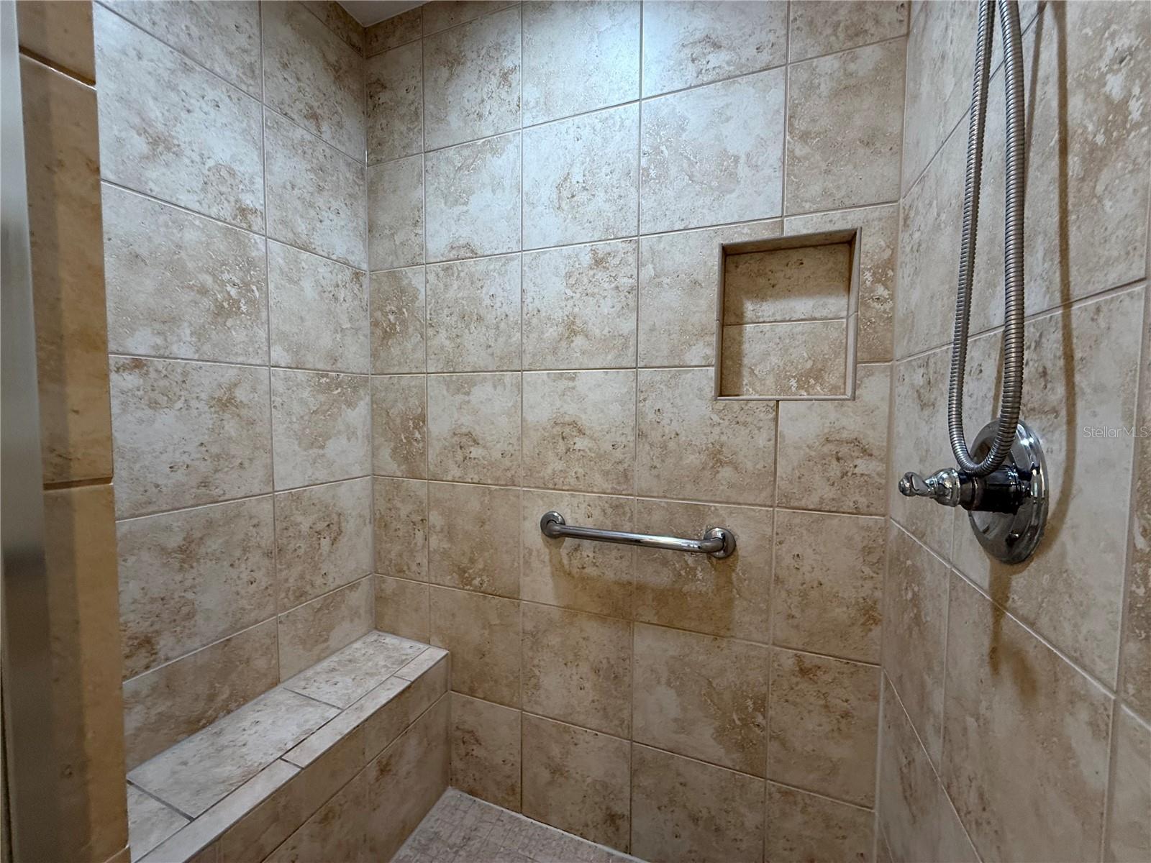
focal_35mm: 14
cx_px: 576
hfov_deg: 102.1
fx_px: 466
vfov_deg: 85.7
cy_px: 432
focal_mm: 2.22
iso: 250
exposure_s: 1/120
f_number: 2.2
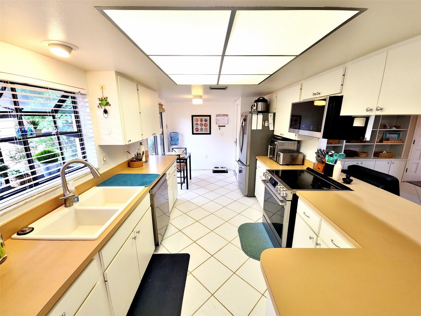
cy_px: 158
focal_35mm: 13
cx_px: 210
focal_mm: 2.2
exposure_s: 1/60
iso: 125
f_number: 2.2
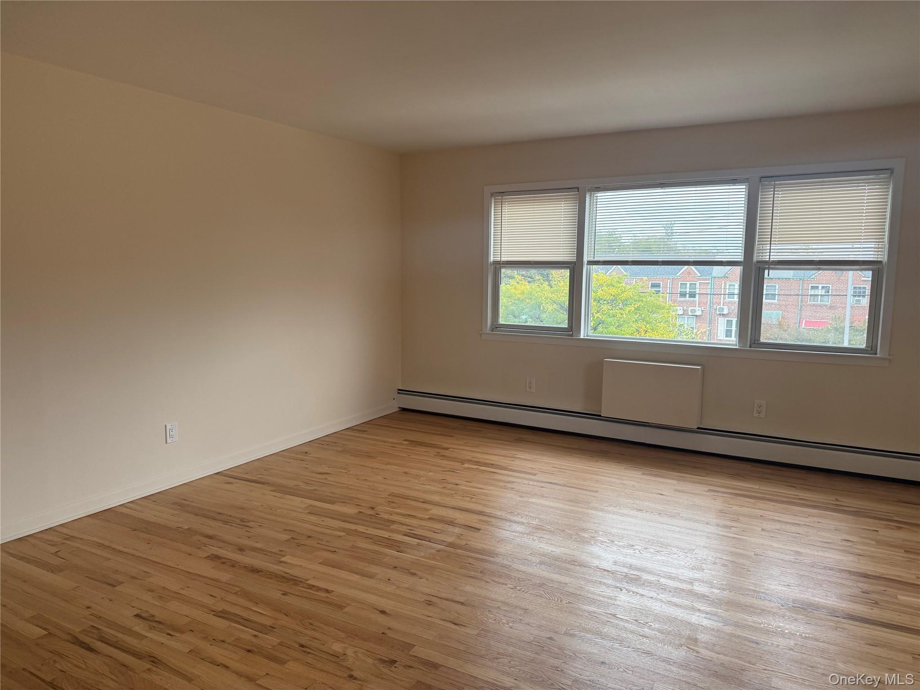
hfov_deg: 71.6
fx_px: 638
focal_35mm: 24
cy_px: 345
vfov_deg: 56.8
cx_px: 460
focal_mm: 6.76
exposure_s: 1/177
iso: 160
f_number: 1.78
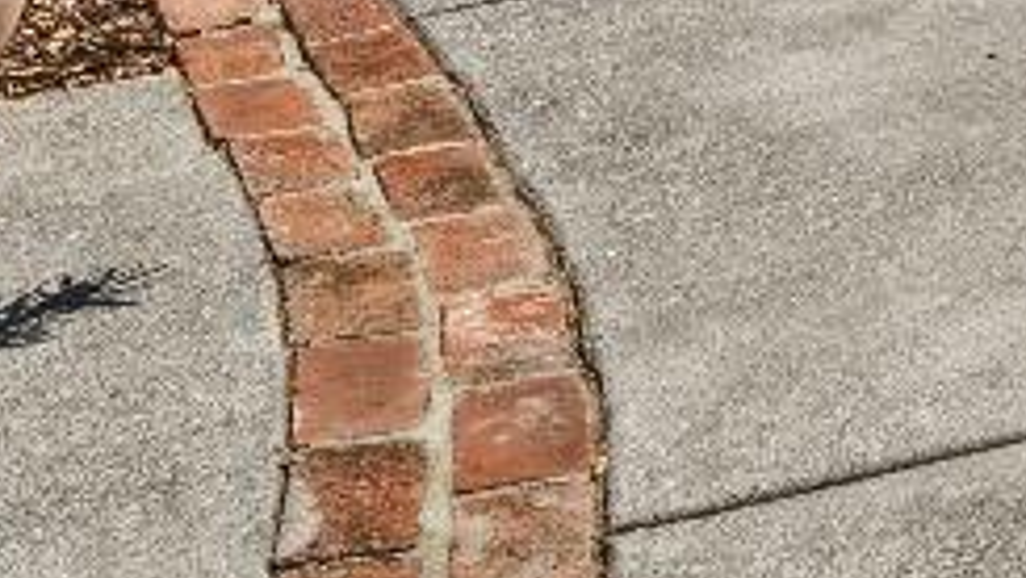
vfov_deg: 8.9
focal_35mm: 109
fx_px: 2966
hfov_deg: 14.3
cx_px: 2354
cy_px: -1215
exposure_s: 1/350
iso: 320
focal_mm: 17
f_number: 8
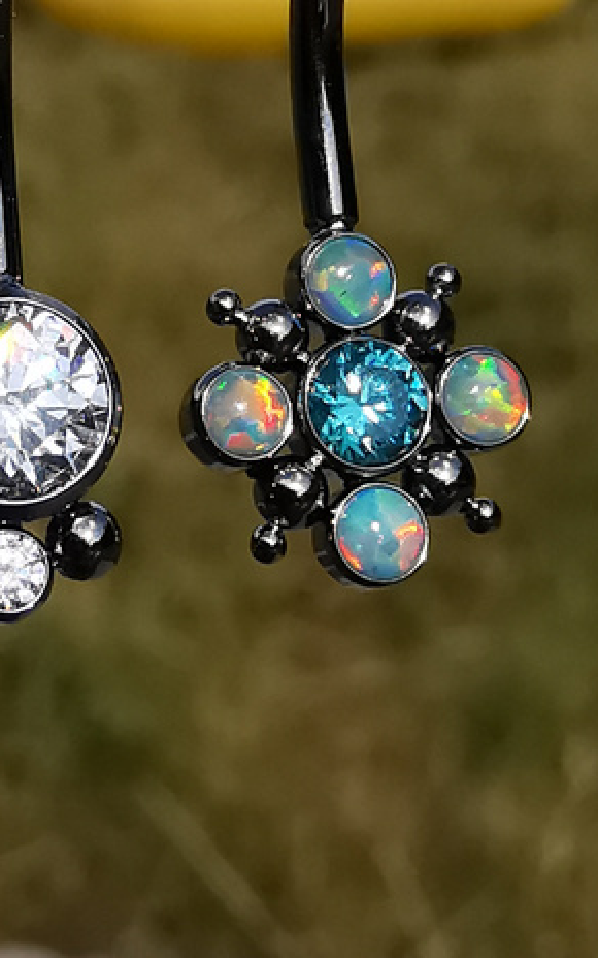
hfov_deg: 14.5
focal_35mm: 89
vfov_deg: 22.5
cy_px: 41
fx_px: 2321
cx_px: 45
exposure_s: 1/1431
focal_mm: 2.35
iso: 50
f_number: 2.2
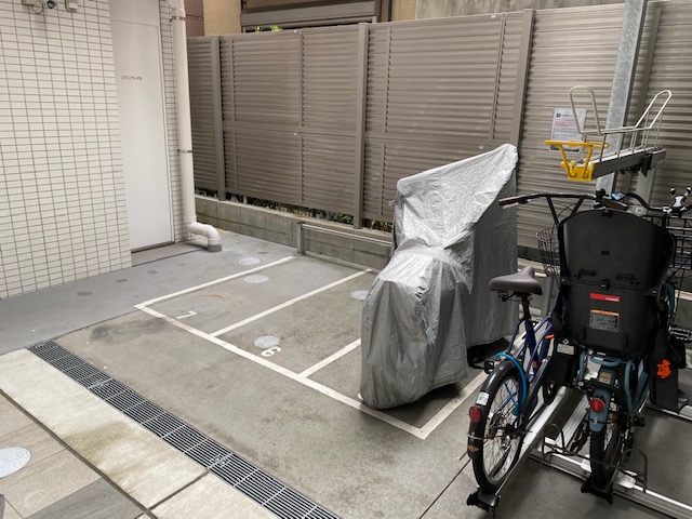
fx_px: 520
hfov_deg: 67.3
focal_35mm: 26
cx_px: 346
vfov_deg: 53.1
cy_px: 260
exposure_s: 1/121
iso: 125
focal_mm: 4.25
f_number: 1.8
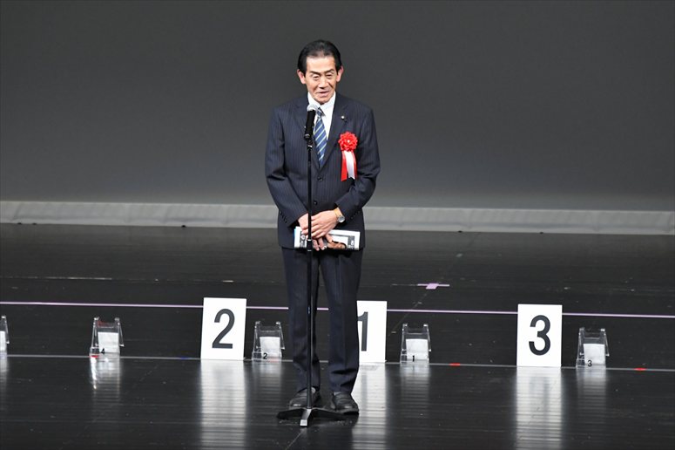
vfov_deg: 4.6
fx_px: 5622
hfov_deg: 6.9
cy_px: 225
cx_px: 338
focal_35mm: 300
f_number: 5.6
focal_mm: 200
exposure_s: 1/400
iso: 4000
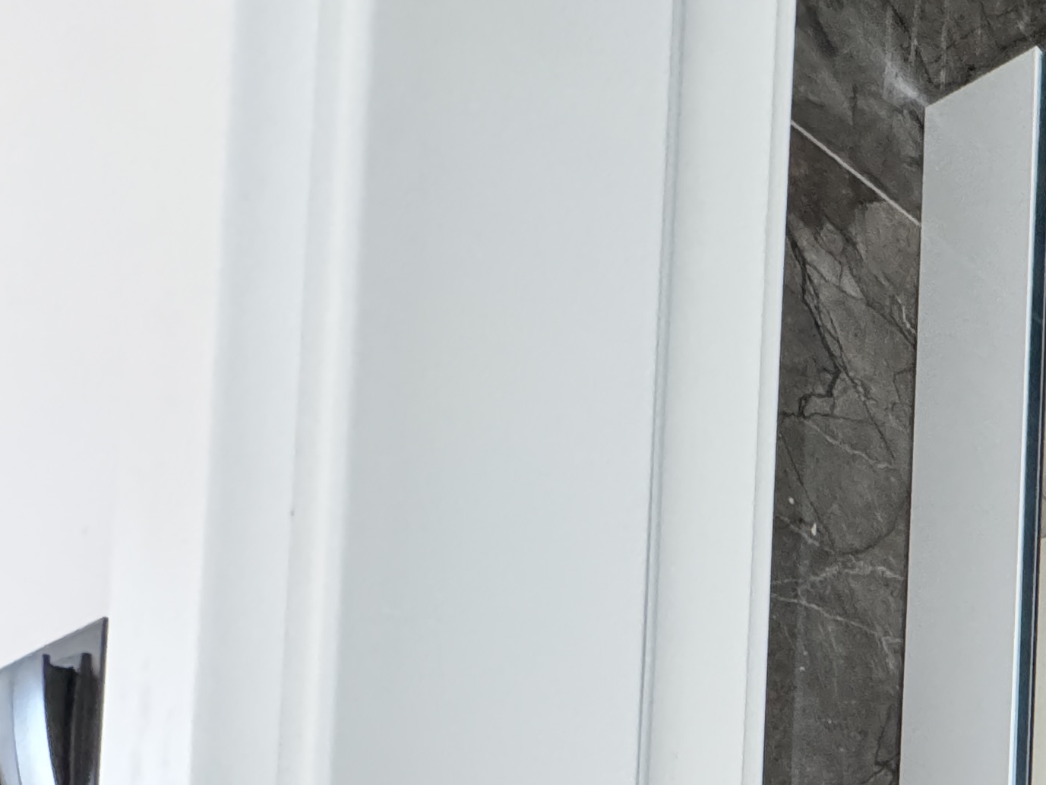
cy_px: 1142
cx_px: 1463
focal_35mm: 41
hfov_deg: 31.1
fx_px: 1239
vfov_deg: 26.6
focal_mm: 2.22
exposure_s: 1/49
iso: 640
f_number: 2.2
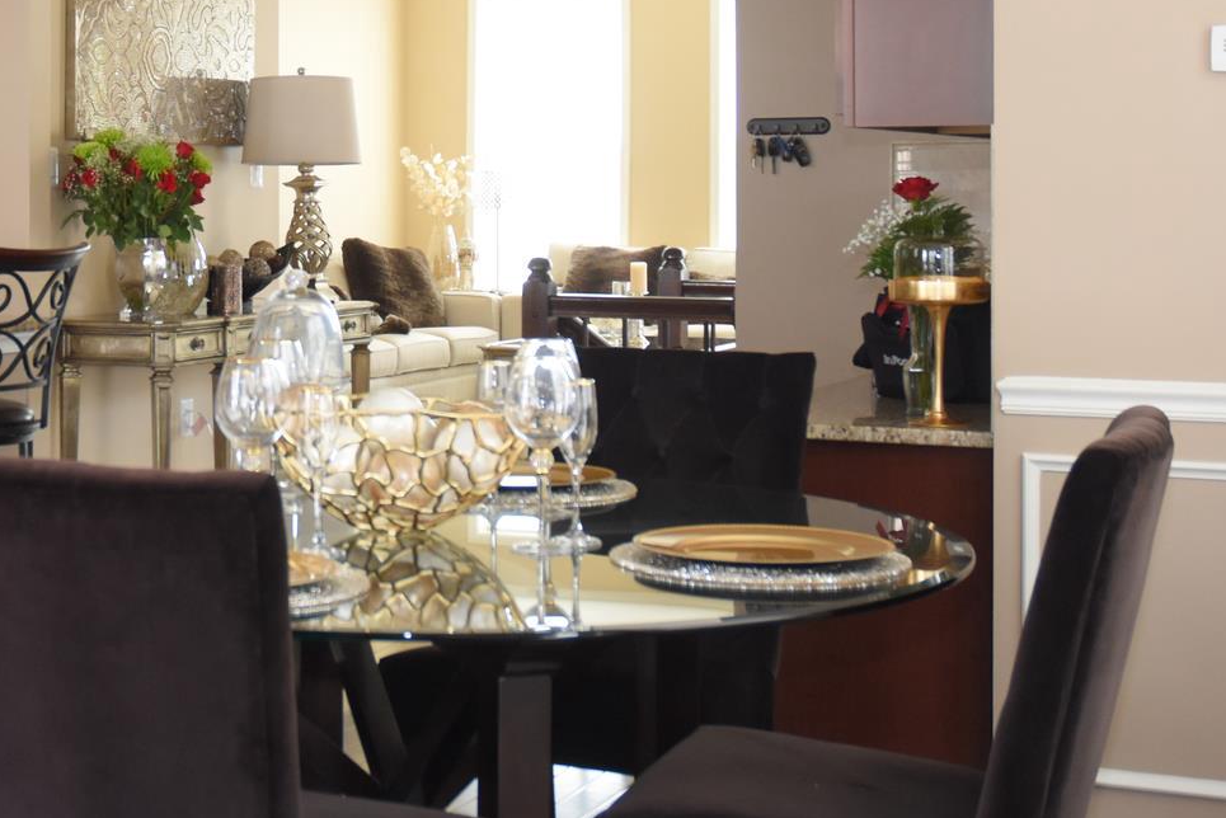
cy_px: 187
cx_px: 136
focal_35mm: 70
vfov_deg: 19.3
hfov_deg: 27.8
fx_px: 2384
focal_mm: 22
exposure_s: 1/60
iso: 800
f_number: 4
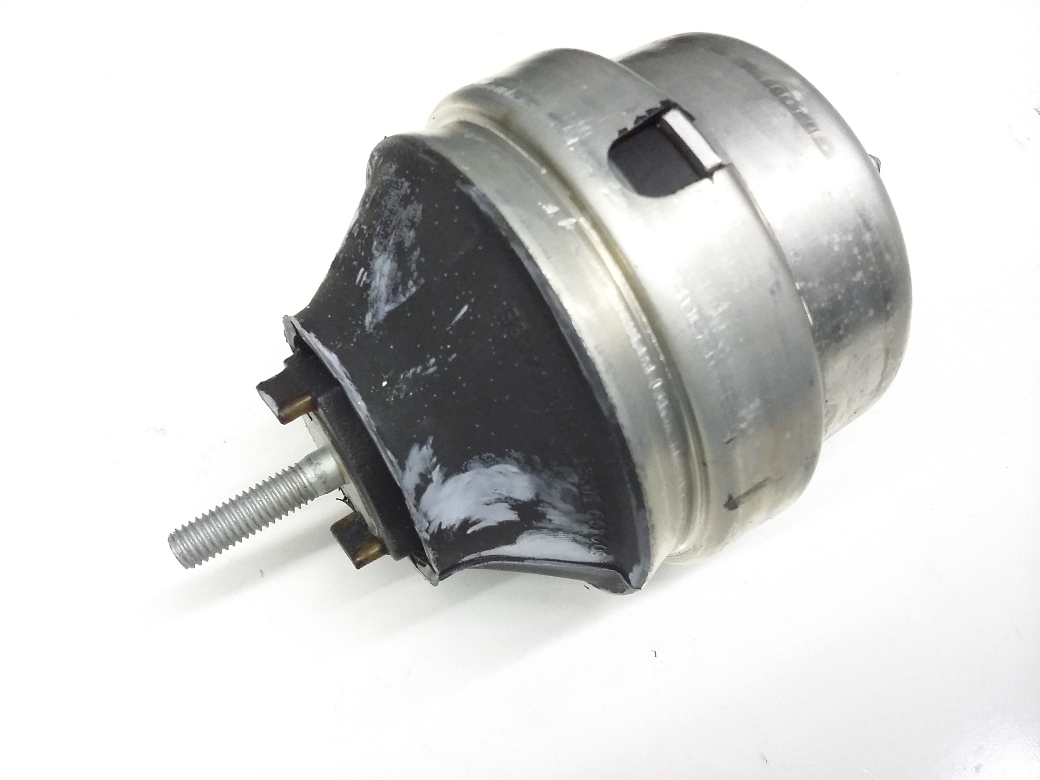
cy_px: 390
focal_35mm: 32
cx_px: 520
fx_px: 961
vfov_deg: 44.2
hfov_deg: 56.8
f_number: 2.4
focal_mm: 3.4
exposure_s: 1/15
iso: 320
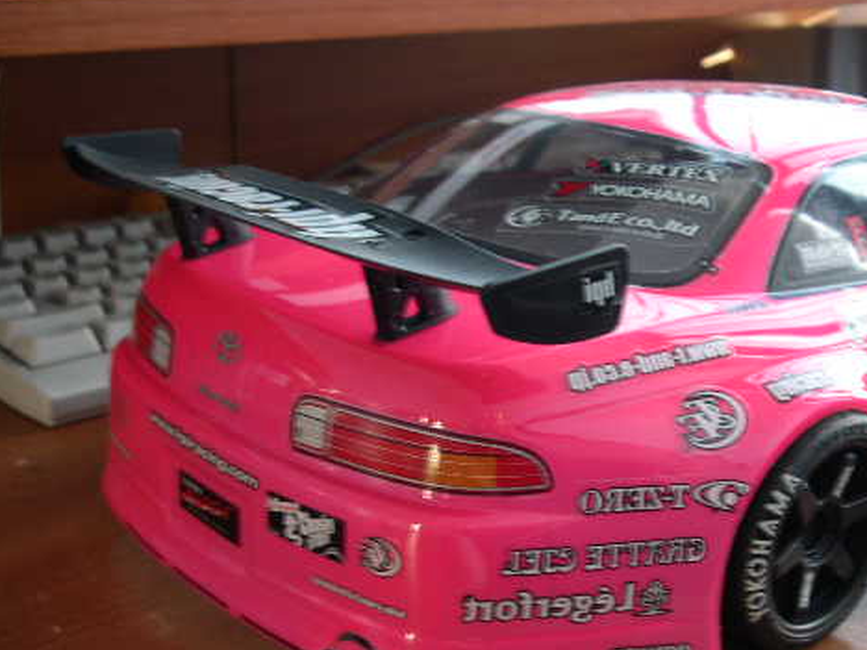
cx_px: 556
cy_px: 389
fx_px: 1302
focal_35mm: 52
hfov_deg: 36.5
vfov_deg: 28.0
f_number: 2.8
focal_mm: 8
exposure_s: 1/5.1
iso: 100
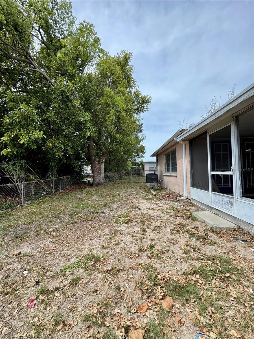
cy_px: 170
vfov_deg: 102.1
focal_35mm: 14
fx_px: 137
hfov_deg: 85.7
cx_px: 127
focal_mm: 2.22
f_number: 2.2
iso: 40
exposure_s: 1/804
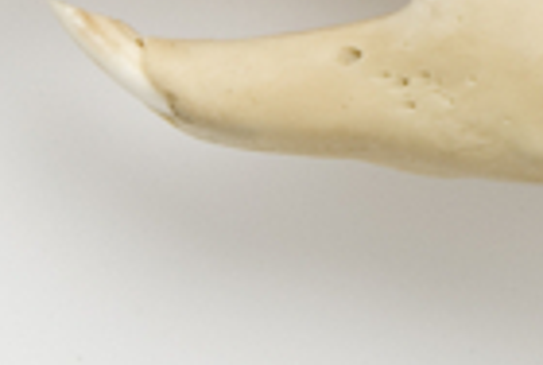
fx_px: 7255
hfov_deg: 4.3
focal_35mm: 480
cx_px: 702
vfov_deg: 2.9
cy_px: -163
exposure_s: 1/200
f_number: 16
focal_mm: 70
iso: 100
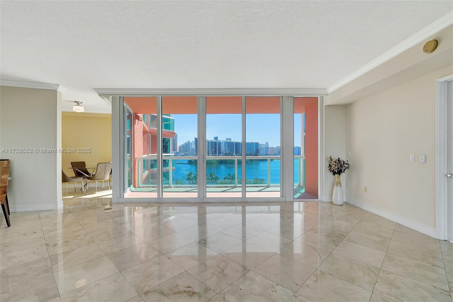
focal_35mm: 16
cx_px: 226
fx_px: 208
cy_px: 151
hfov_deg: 95.0
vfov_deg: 72.1
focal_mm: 16.5
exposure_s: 1/125
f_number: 13
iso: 640
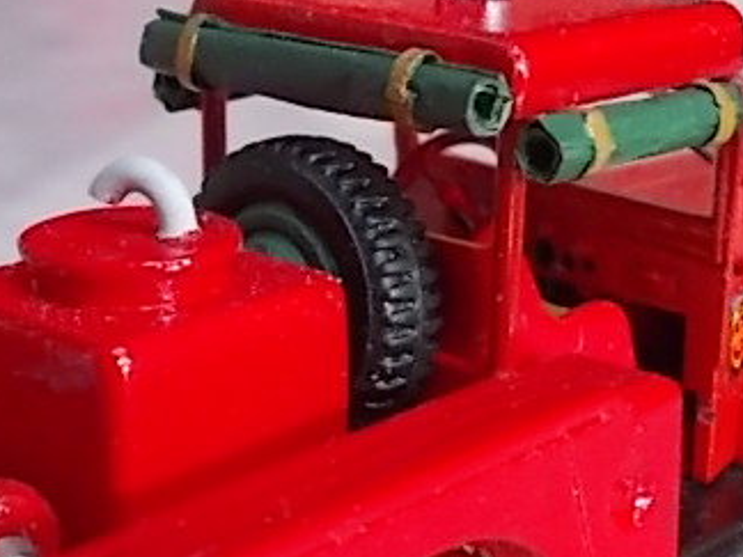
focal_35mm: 85
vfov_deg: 17.3
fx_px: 1824
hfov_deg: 23.0
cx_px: 316
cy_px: 408
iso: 200
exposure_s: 1/3
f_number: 3.3
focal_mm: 6.1
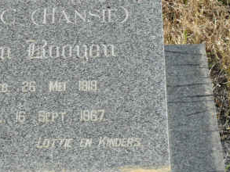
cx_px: 64
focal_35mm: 109
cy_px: 80
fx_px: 725
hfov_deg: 18.0
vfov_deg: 13.6
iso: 100
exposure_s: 1/250
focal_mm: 9.3
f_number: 5
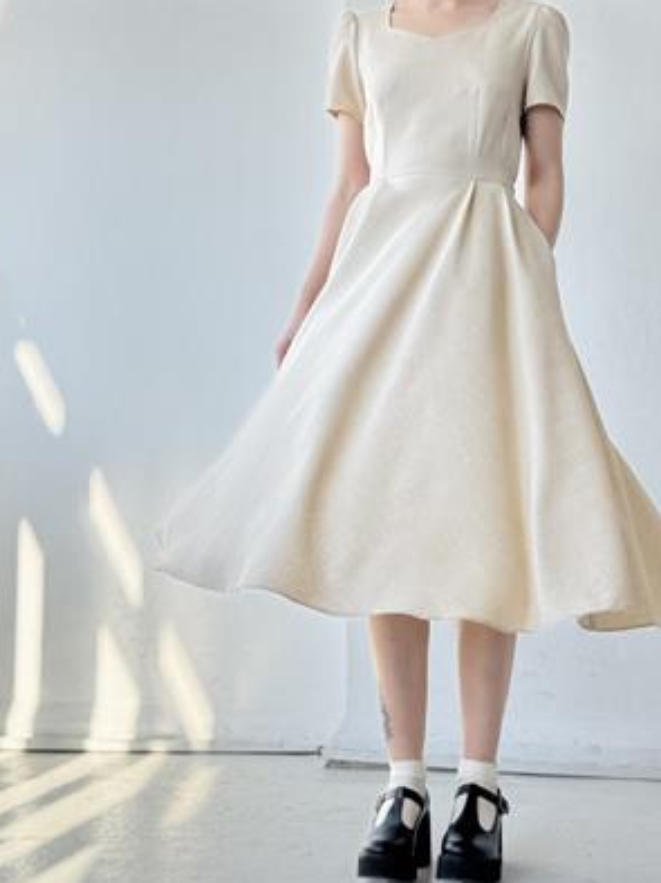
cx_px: 430
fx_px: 1657
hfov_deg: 22.5
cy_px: 306
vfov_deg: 29.7
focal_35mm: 65
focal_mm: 6.76
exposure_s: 1/297
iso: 64
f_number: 1.78
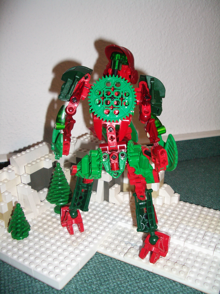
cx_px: 110
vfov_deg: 52.6
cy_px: 147
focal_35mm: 35
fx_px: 297
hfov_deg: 40.7
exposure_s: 1/60
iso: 200
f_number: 2.6
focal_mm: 5.8
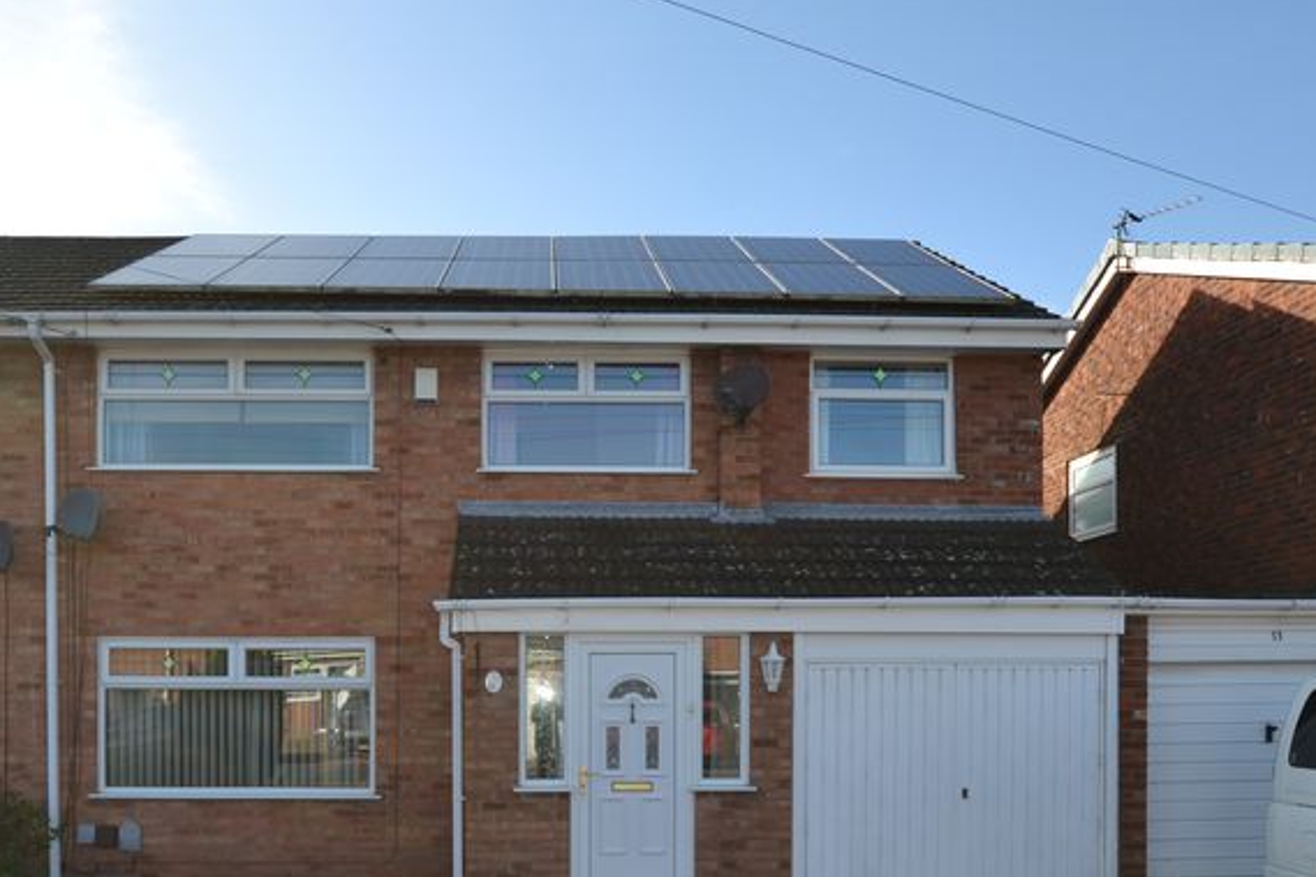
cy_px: 668
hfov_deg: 67.0
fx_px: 987
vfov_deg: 46.0
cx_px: 550
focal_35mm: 27
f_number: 6.3
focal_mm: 10
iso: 100
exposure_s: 1/200
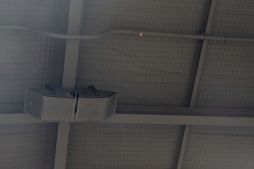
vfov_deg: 17.9
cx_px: 98
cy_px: 111
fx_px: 536
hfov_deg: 26.6
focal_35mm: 76
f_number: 4.2
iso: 1000
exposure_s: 1/10
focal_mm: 34
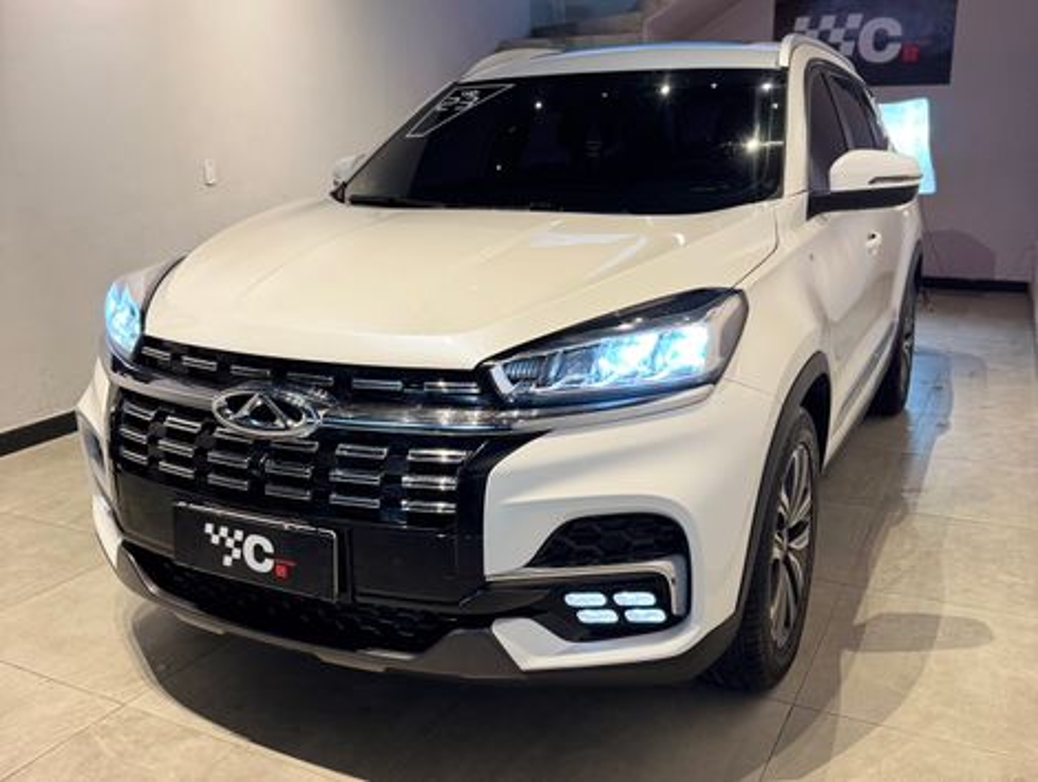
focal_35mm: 24
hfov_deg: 71.5
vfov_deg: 56.9
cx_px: 519
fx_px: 721
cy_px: 391
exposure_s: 1/60
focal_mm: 6.76
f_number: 1.78
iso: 200
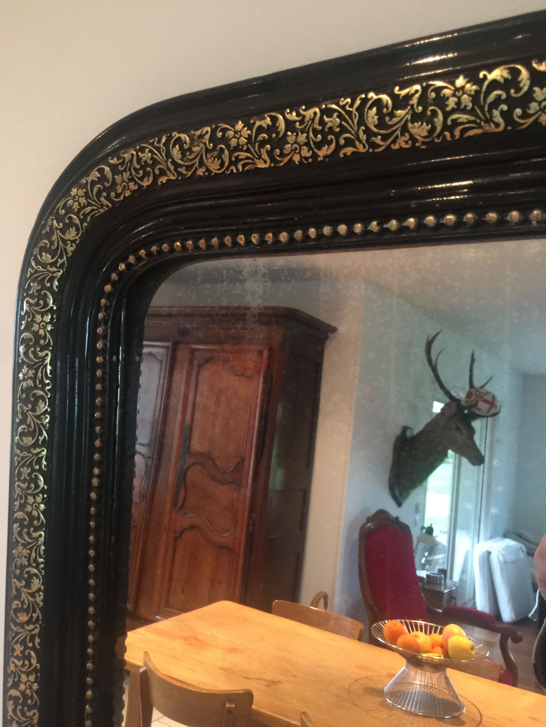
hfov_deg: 48.2
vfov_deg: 61.7
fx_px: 610
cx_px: 273
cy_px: 364
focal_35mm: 29
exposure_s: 1/10
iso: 100
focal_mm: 4.15
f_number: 2.2
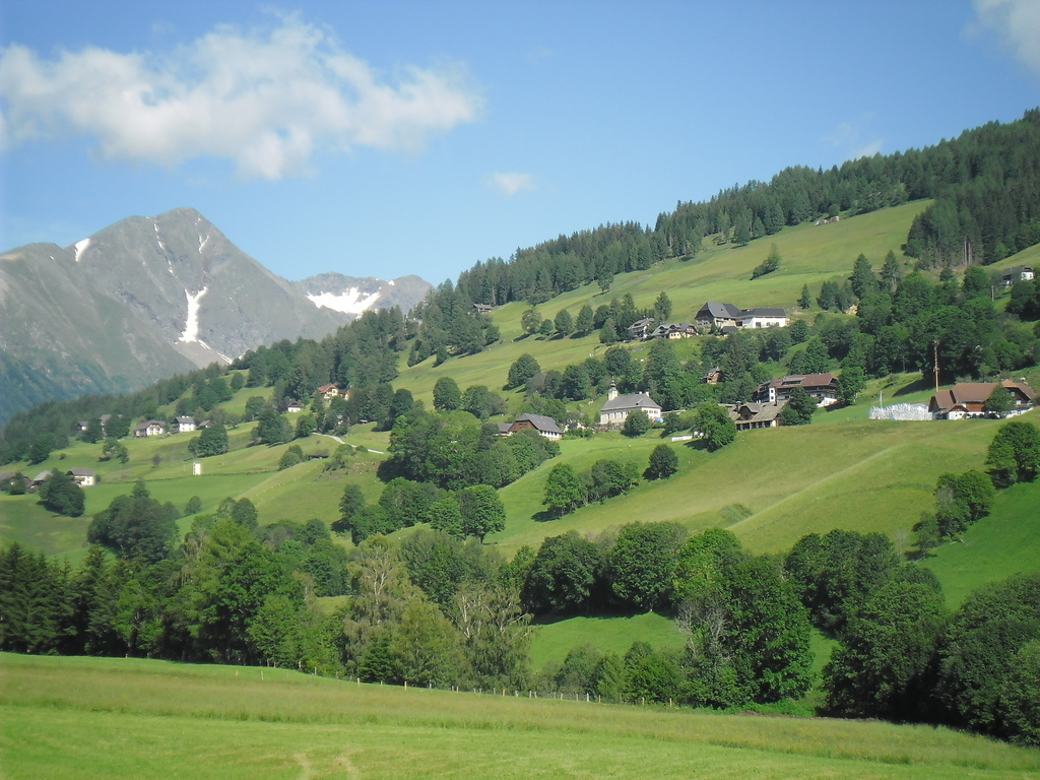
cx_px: 520
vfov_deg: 13.7
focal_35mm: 108
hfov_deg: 18.2
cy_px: 390
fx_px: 3245
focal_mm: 19.6
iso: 80
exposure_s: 1/394
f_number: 5.1
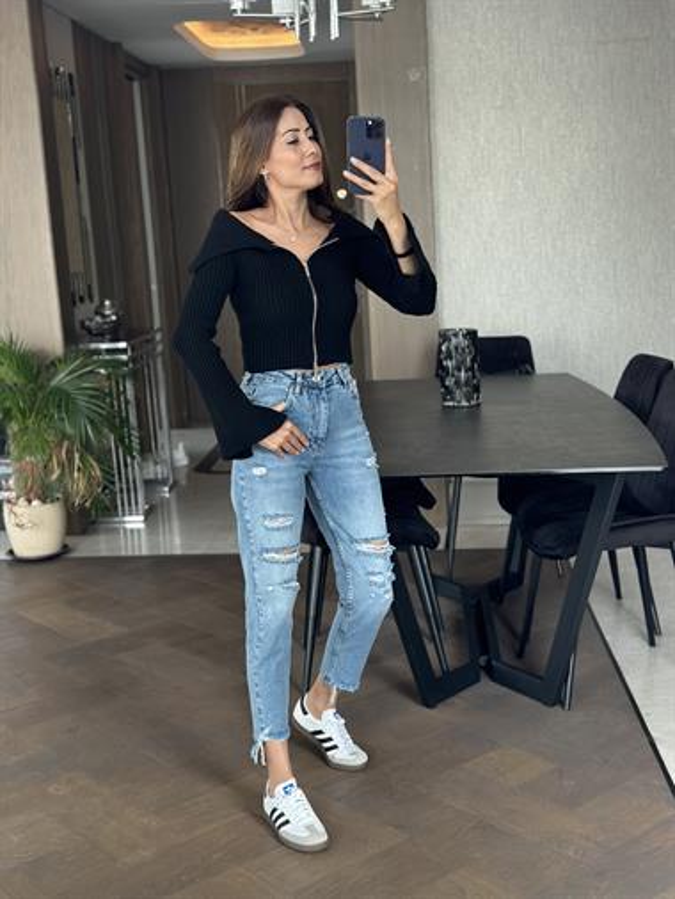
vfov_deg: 39.6
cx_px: 338
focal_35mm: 48
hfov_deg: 30.3
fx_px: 1247
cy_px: 450
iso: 125
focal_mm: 6.86
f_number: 1.78
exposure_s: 1/60
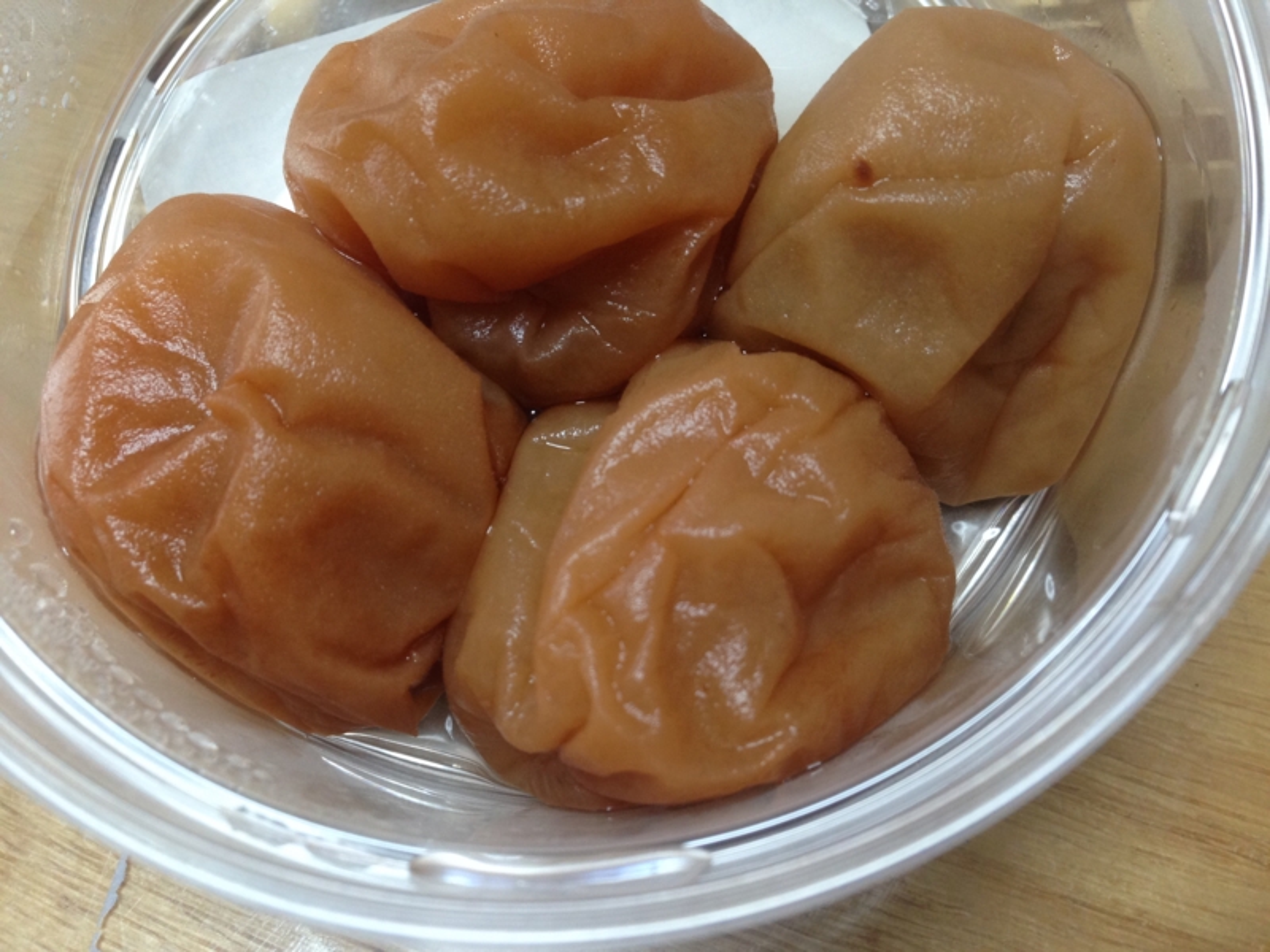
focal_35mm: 33
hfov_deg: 55.4
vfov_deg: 42.9
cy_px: 476
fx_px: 1211
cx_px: 635
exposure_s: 1/20
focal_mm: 4.12
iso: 100
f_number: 2.4
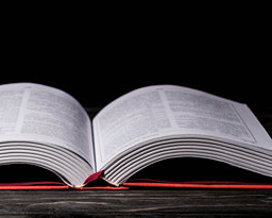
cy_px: 116
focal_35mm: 173
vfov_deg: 8.9
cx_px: 98
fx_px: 1393
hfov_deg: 11.1
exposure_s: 1/200
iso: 125
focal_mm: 105
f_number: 9
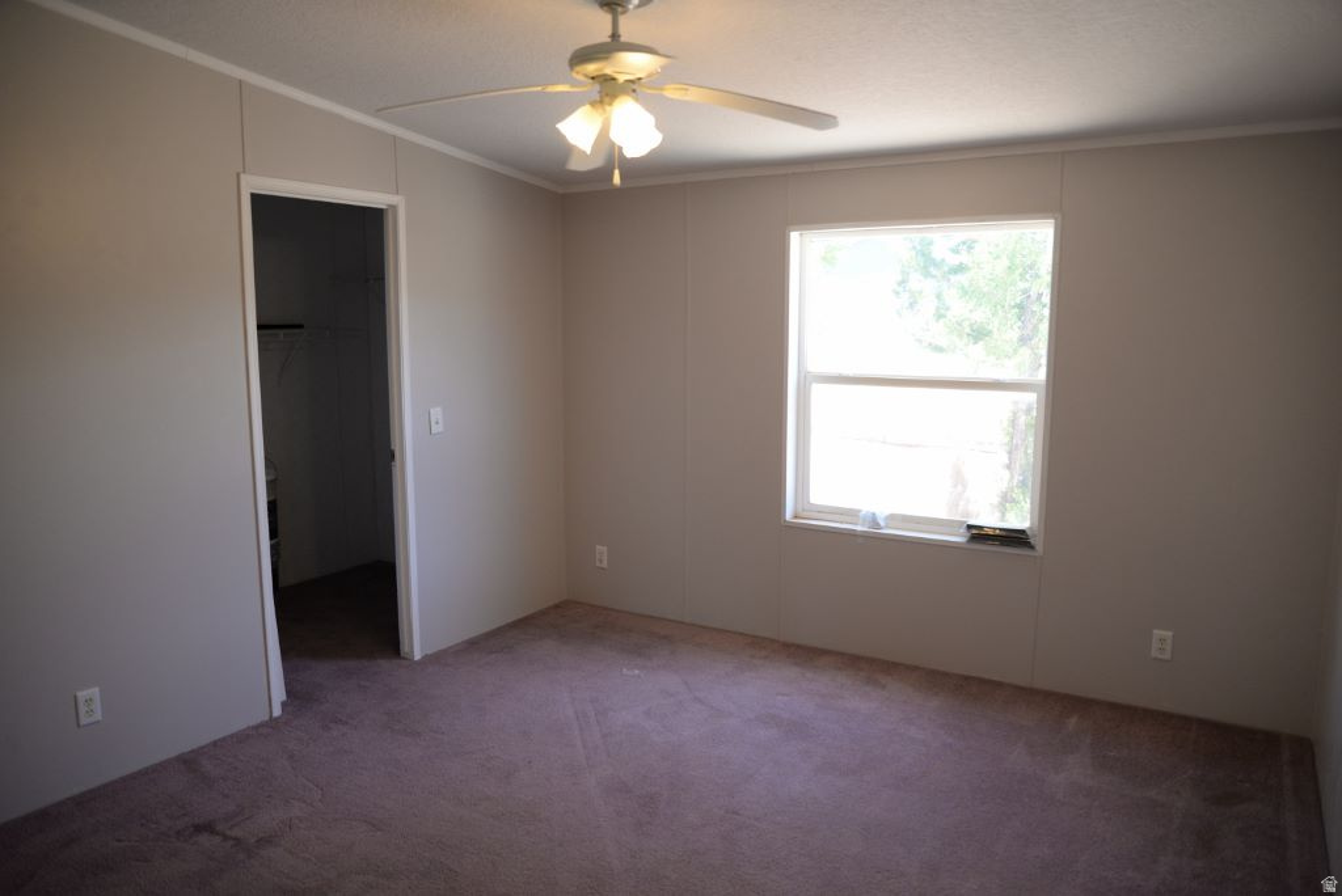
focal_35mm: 24
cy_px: 448
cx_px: 671
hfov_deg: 73.7
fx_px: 895
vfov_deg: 53.2
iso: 1000
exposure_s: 1/250
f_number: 3.5
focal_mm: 24
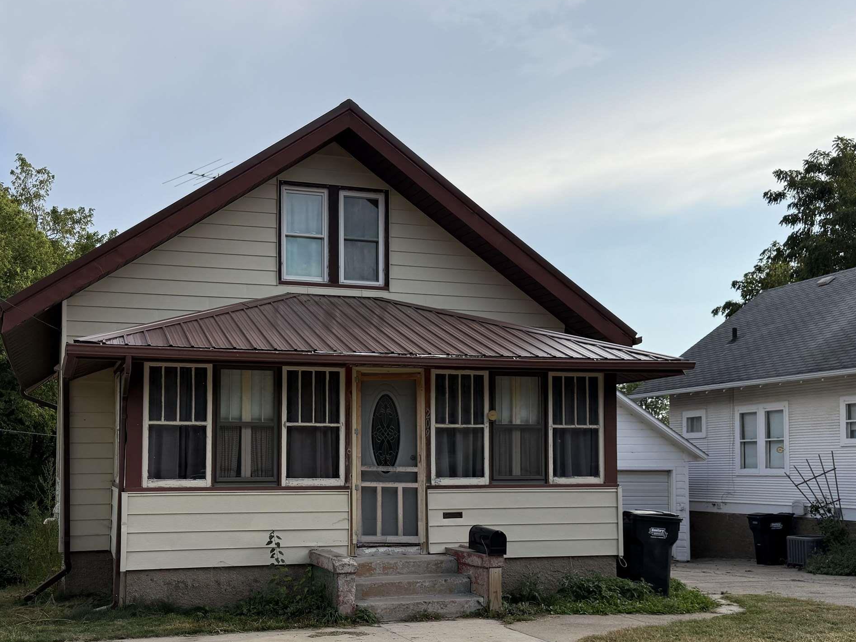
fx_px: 965
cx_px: 340
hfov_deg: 47.6
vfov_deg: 36.5
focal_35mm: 39
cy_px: 422
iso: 100
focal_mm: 6.76
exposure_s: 1/3145
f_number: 1.78
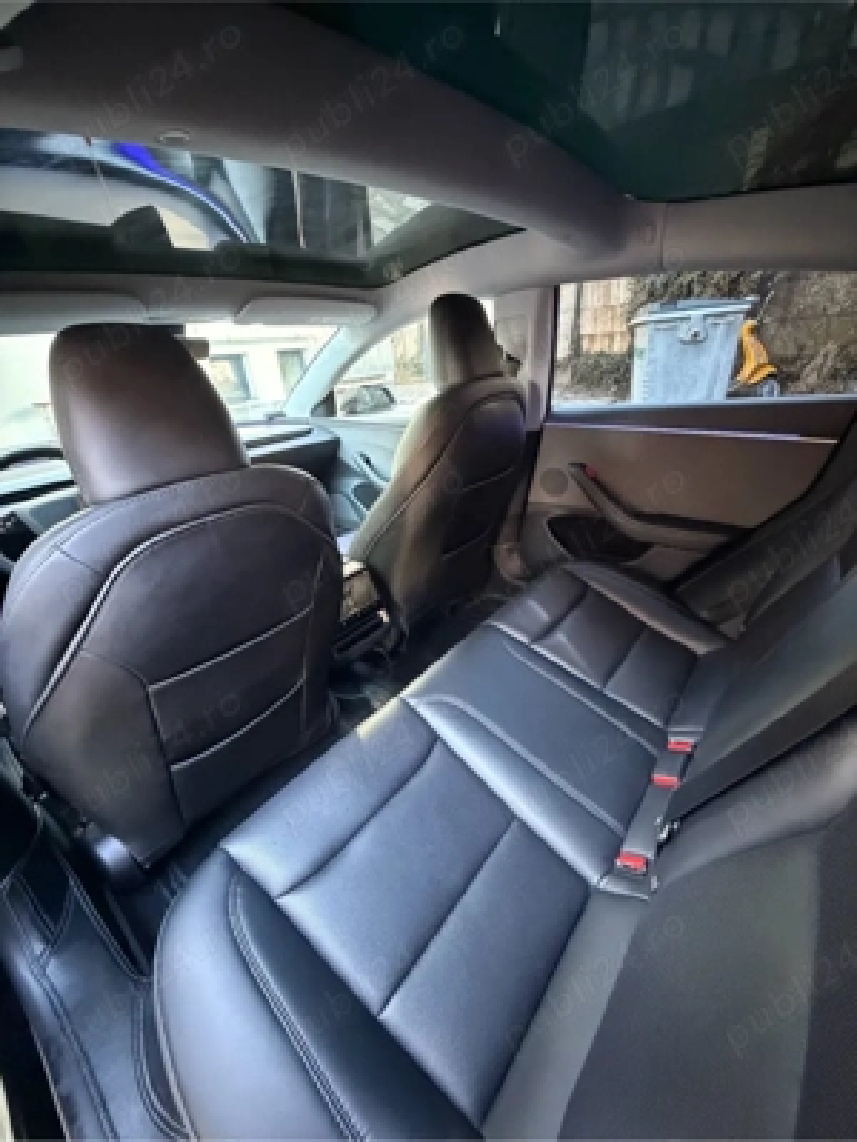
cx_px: 428
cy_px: 571
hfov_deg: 85.7
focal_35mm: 14
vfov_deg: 102.1
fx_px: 462
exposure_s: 1/53
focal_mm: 2.22
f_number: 2.2
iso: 1250
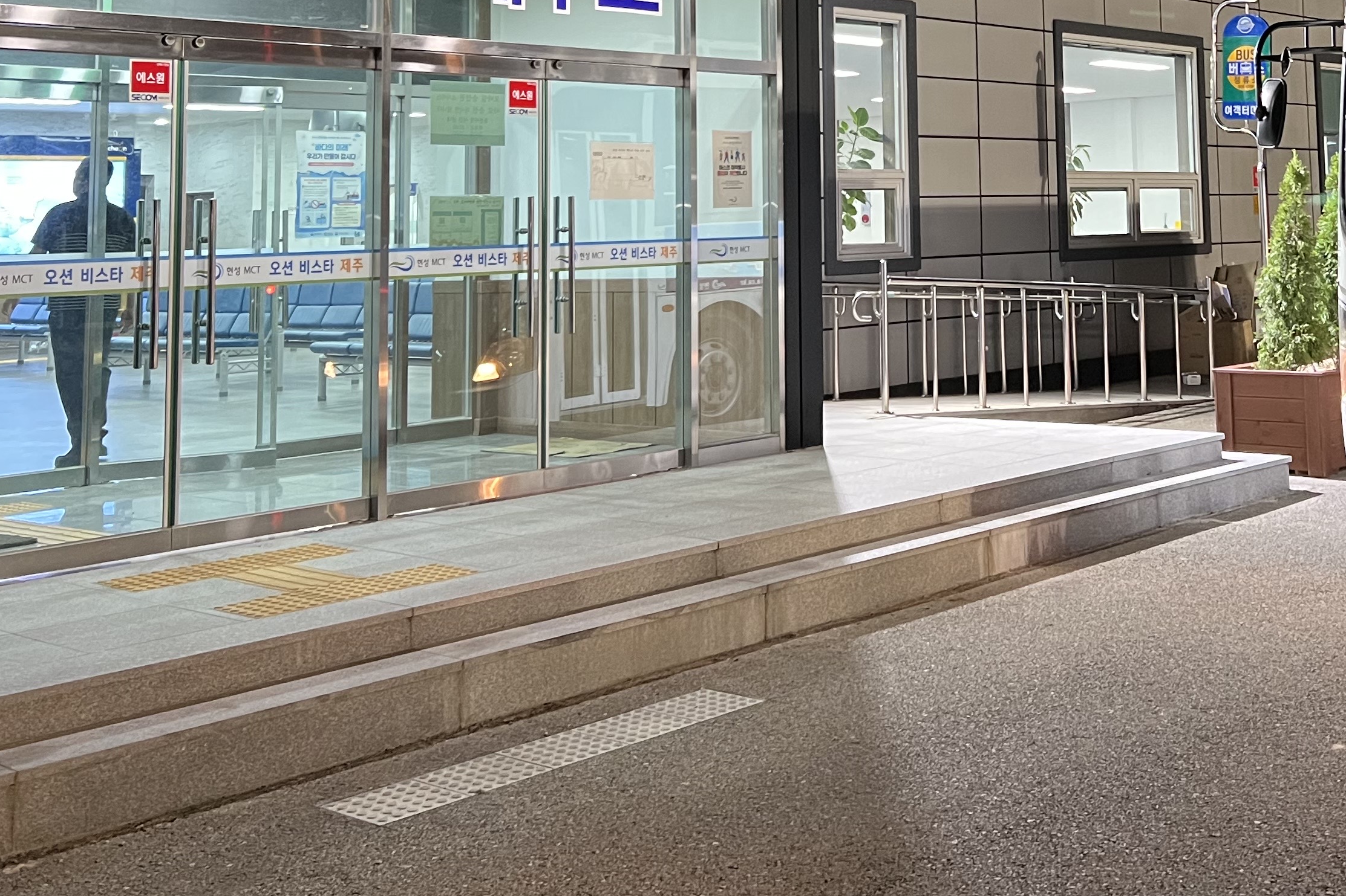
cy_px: 8
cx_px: 1021
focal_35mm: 49
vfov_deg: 26.1
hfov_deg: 39.2
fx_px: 1832
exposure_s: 1/60
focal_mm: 5.7
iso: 400
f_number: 1.5
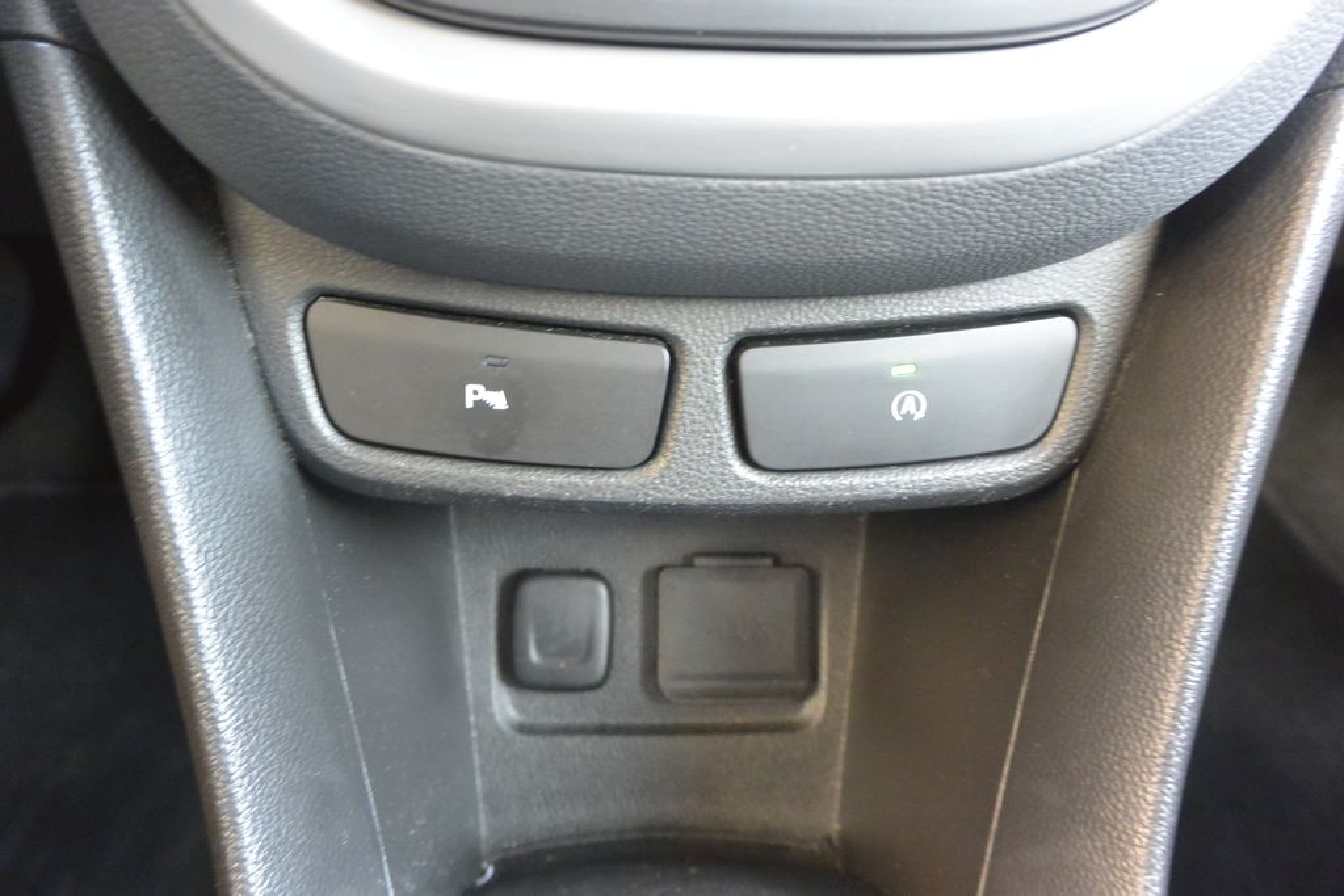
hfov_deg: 67.4
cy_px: 448
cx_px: 672
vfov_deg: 47.9
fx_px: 1008
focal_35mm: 27
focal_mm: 10
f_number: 3.5
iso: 1250
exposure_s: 1/30
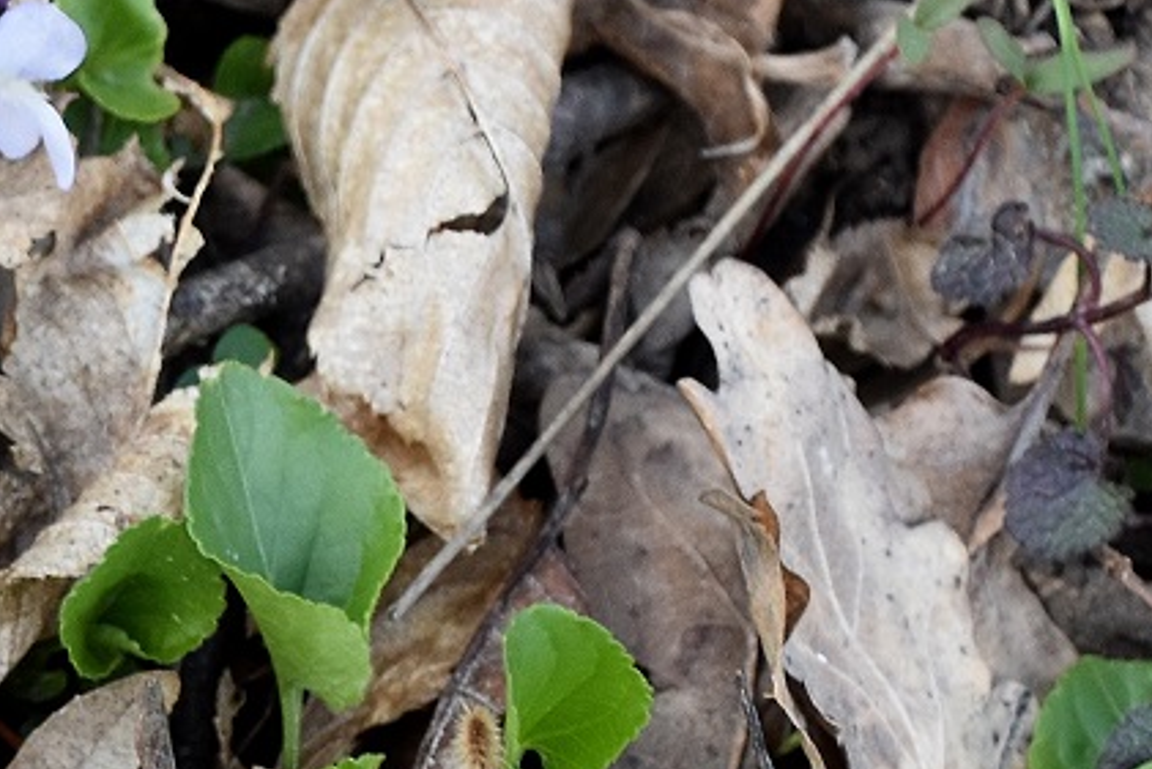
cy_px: 1048
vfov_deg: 2.4
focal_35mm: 577
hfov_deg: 3.6
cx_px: -386
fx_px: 18469
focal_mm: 90
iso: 400
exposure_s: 1/125
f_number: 5.6
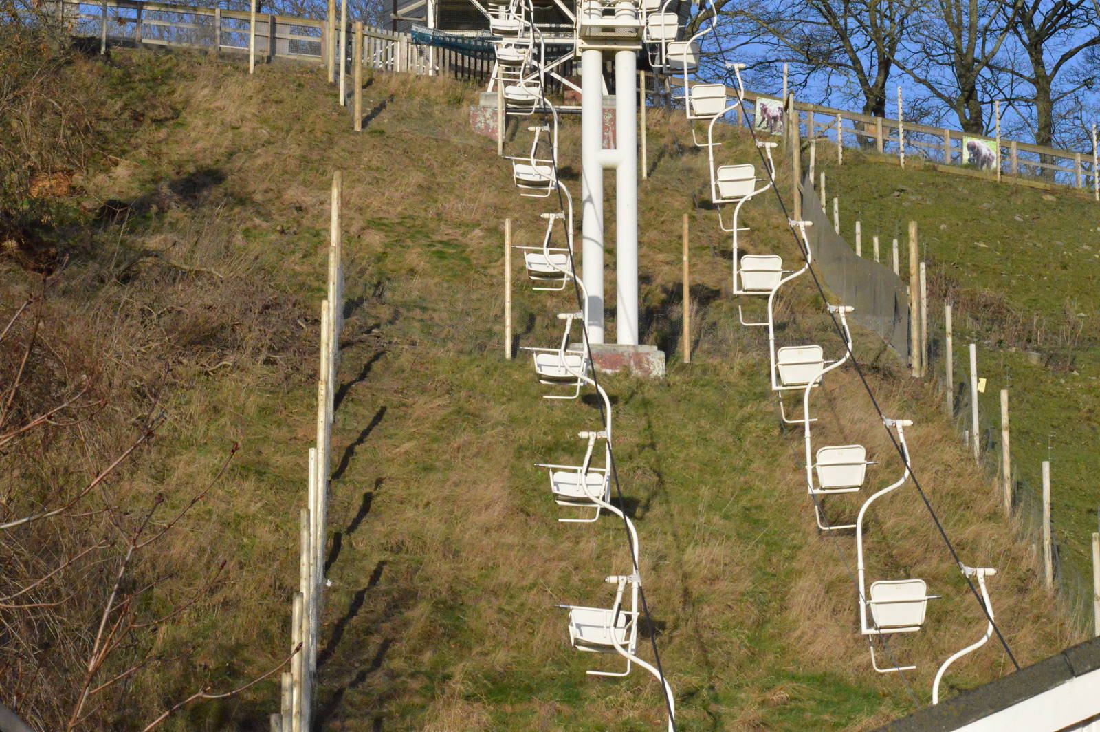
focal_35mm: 105
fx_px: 3206
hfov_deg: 19.5
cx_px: 550
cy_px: 366
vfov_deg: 13.0
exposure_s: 1/4000
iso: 6400
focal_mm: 70
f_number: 14
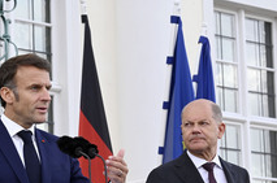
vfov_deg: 7.8
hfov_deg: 11.8
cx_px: 93
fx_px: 1336
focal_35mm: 174
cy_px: 184
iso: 1000
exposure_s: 1/500
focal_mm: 82
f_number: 9
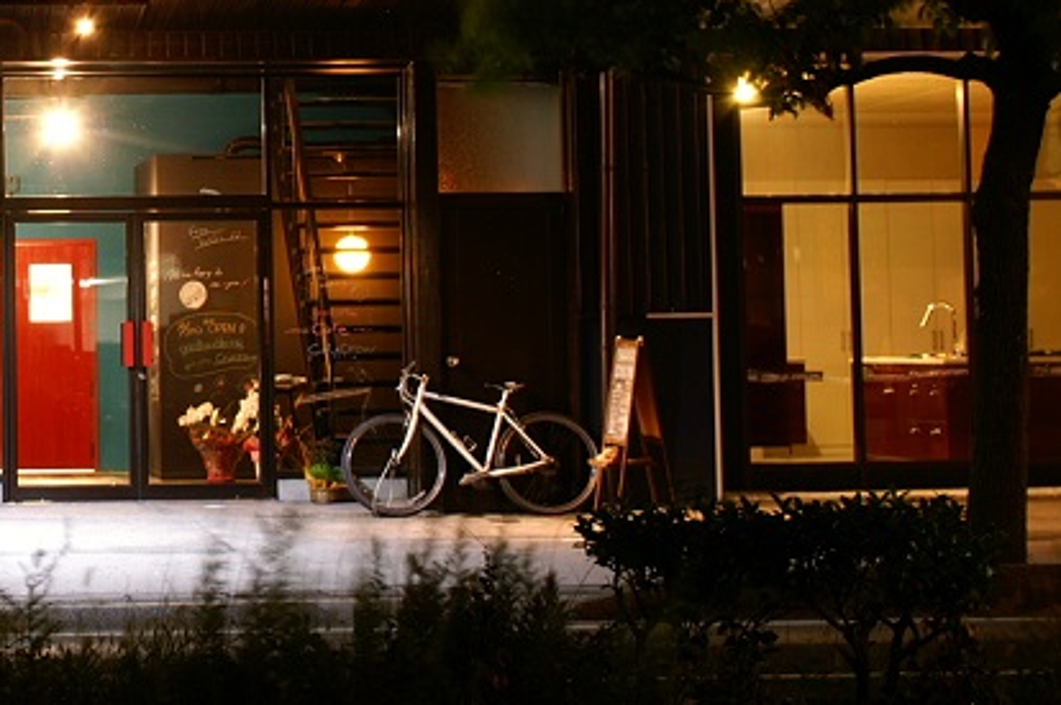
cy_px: -46
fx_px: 3358
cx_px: -90
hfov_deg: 17.4
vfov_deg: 11.8
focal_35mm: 114
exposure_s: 10
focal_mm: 35
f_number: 7.1
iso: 100
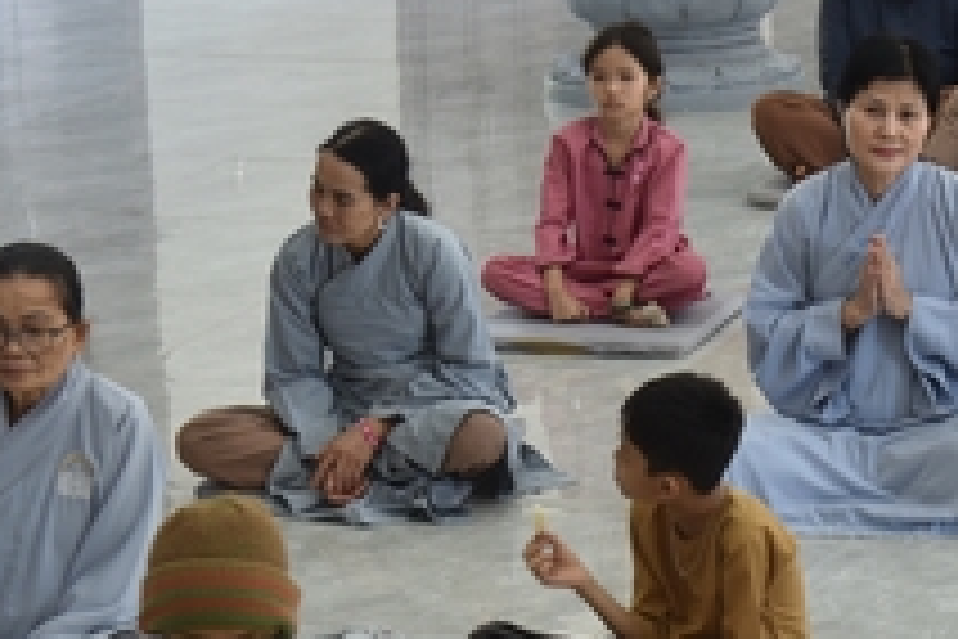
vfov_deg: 8.6
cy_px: 270
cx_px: 1061
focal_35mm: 159
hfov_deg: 12.7
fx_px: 4231
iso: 640
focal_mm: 52
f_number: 4
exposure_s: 1/60
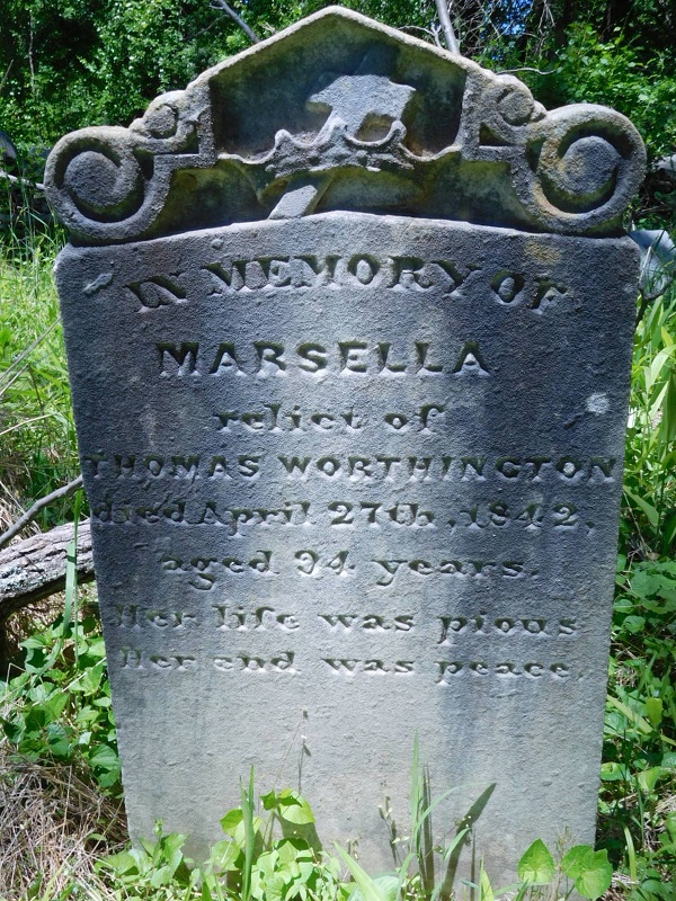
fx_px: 911
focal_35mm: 35
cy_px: 450
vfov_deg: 52.6
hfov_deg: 40.7
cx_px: 338
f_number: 3.8
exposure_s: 1/640
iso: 125
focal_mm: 6.2
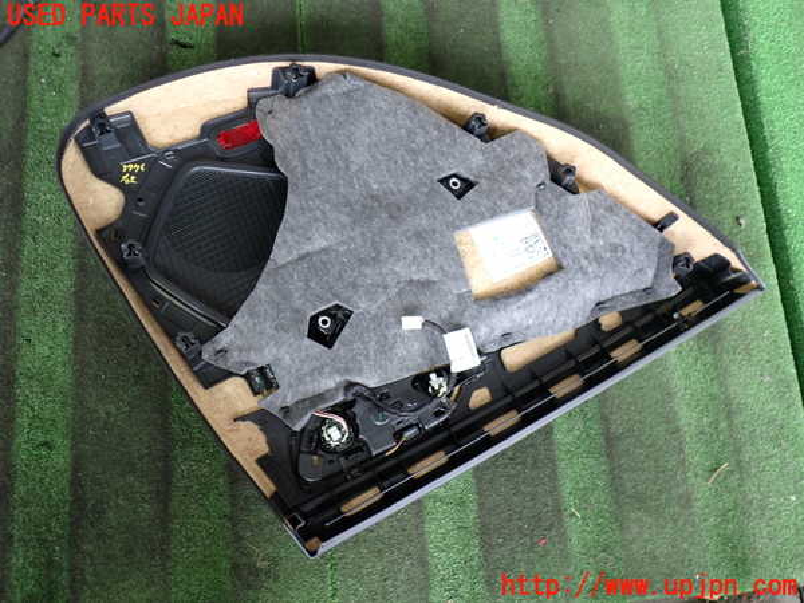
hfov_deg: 60.0
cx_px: 402
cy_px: 302
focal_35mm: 30
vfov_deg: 46.8
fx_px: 697
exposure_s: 1/60
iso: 200
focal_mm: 5.4
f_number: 2.3
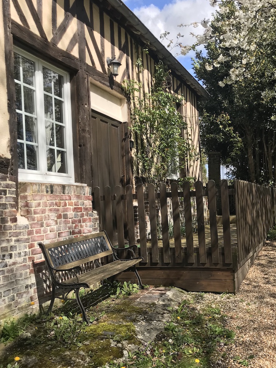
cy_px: 219
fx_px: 393
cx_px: 176
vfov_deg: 49.8
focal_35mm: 37
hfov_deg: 38.4
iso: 20
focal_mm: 3.99
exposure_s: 1/1389
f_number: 1.8
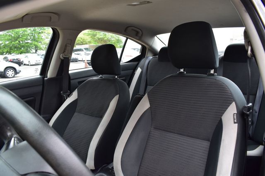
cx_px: 132
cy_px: 88
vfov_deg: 47.9
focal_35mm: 27
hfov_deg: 67.4
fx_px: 199
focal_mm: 18
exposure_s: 1/50
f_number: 8
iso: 400
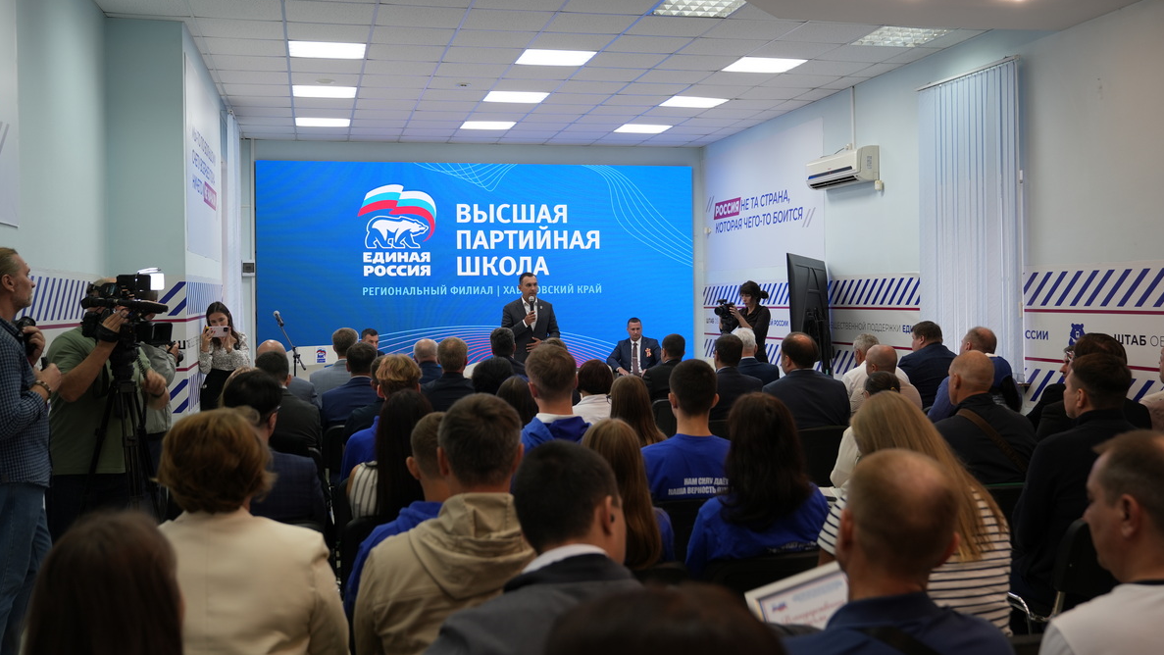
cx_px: 582
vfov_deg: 32.8
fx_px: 1111
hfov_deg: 55.3
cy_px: 292
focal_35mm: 36
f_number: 4
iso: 250
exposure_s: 1/60
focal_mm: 34
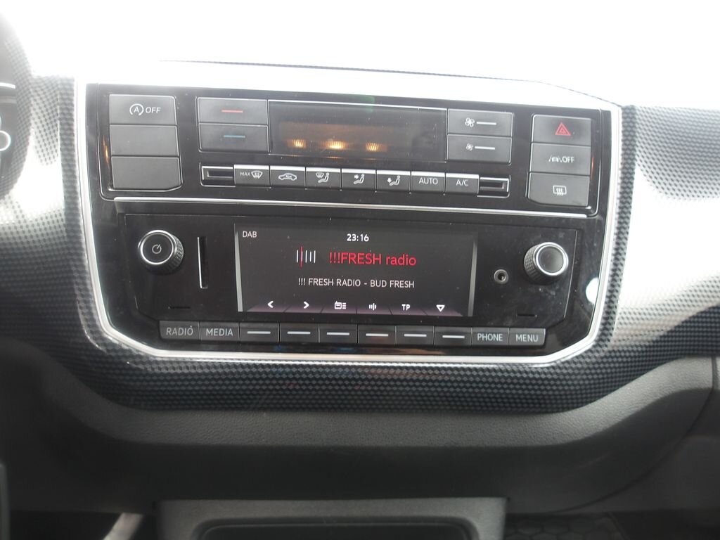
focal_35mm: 27
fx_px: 562
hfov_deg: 65.3
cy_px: 270
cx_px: 360
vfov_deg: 51.4
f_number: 3
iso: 107
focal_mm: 4.9
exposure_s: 1/30
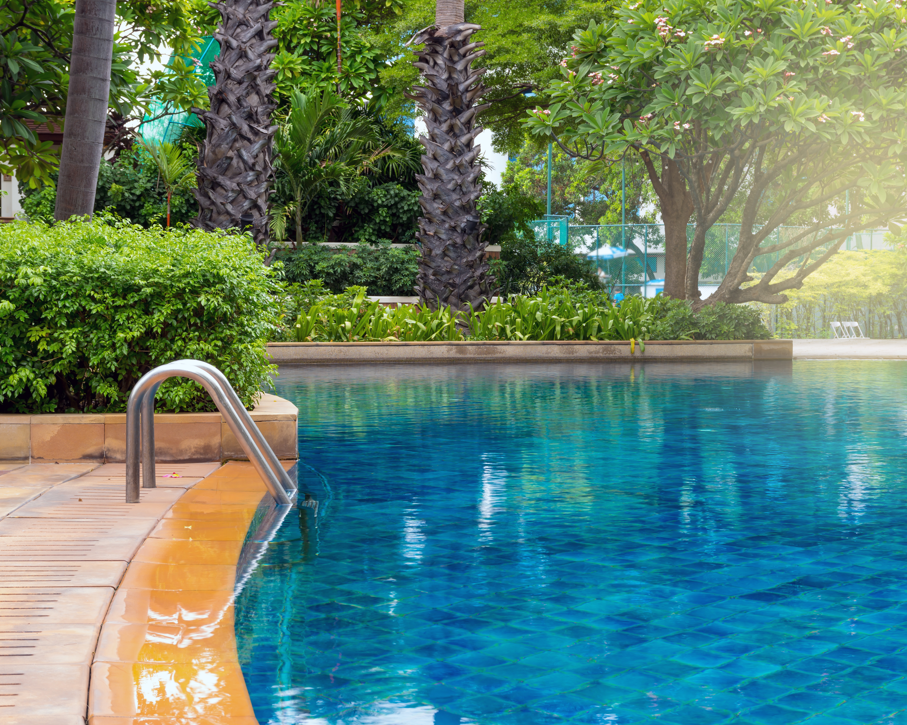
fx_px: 1825
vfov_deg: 22.5
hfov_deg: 27.9
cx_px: 535
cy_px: 362
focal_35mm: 68
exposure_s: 1/15
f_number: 8
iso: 100
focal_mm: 40
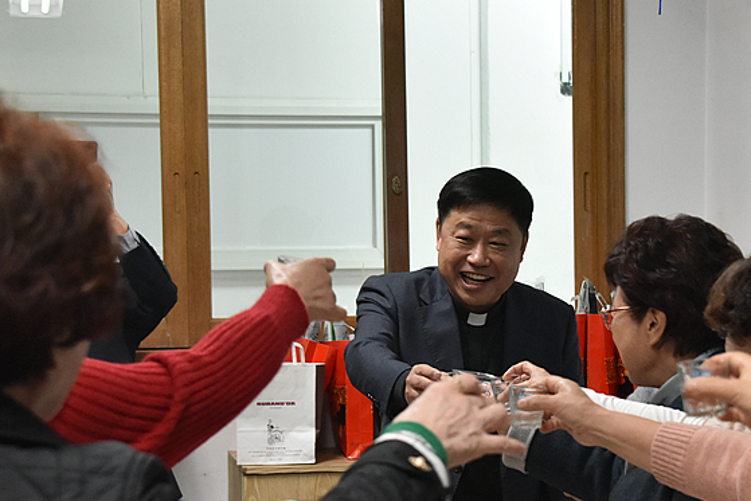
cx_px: 469
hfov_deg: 21.9
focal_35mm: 93
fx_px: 1940
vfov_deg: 14.7
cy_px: 336
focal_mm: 52
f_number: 5.6
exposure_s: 1/125
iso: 3200
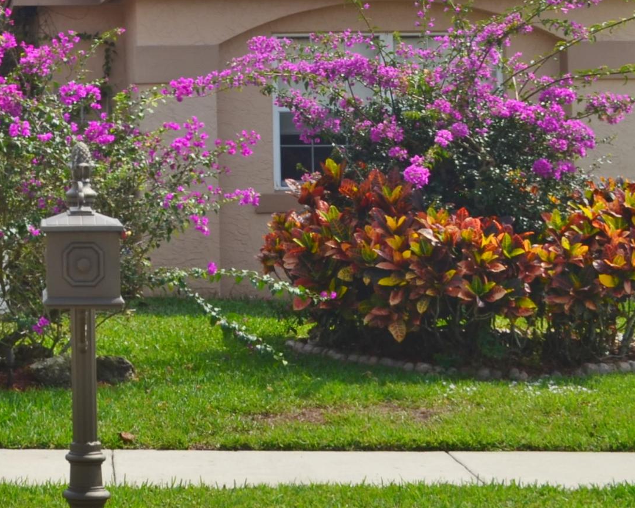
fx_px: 2199
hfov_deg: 15.6
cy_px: -6
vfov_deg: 13.0
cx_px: -192
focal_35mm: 117
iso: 100
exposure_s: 1/160
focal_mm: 30
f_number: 11
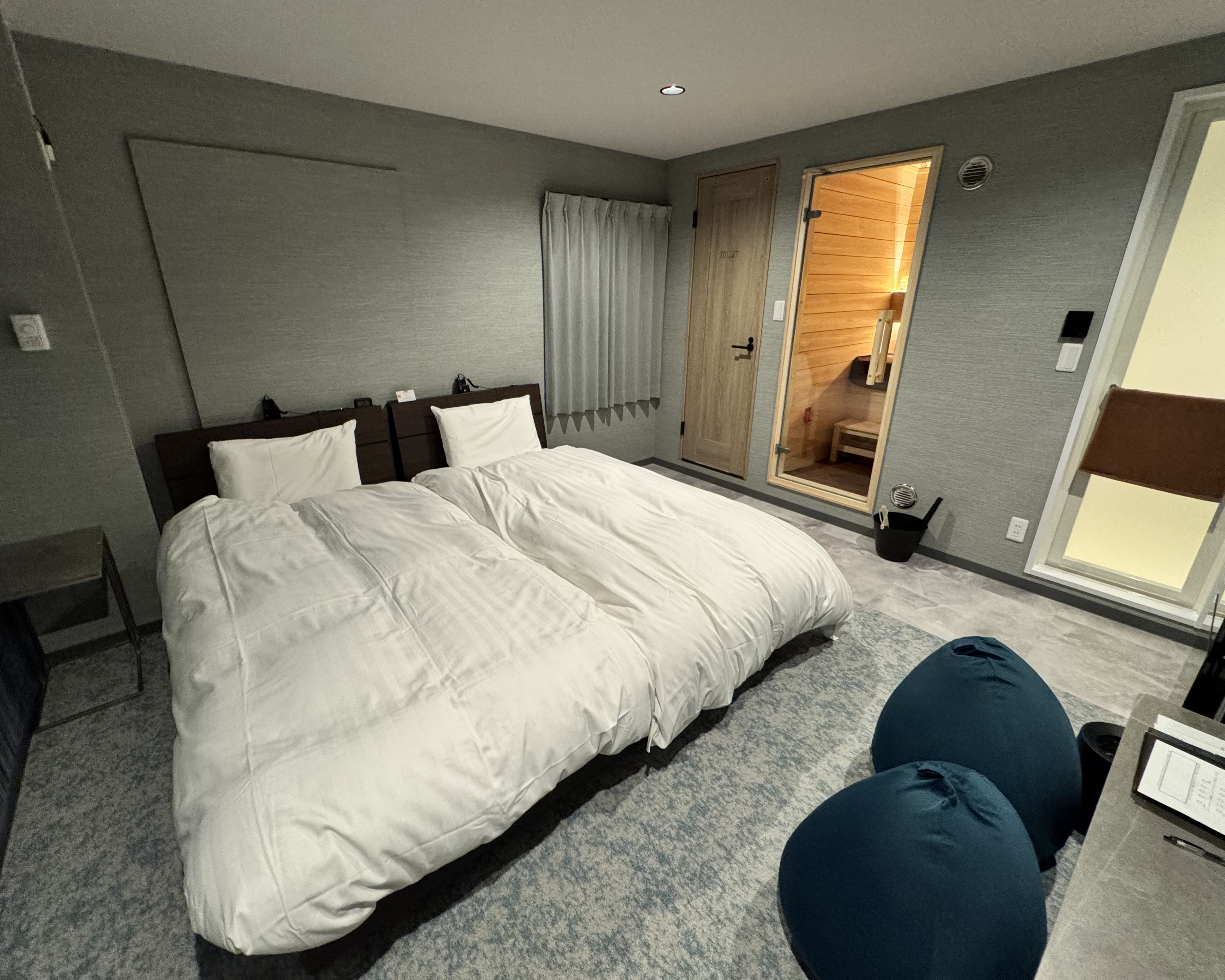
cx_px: 591
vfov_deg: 84.0
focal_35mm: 15
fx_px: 544
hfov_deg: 96.8
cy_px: 481
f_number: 2.2
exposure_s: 1/60
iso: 500
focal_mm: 2.22
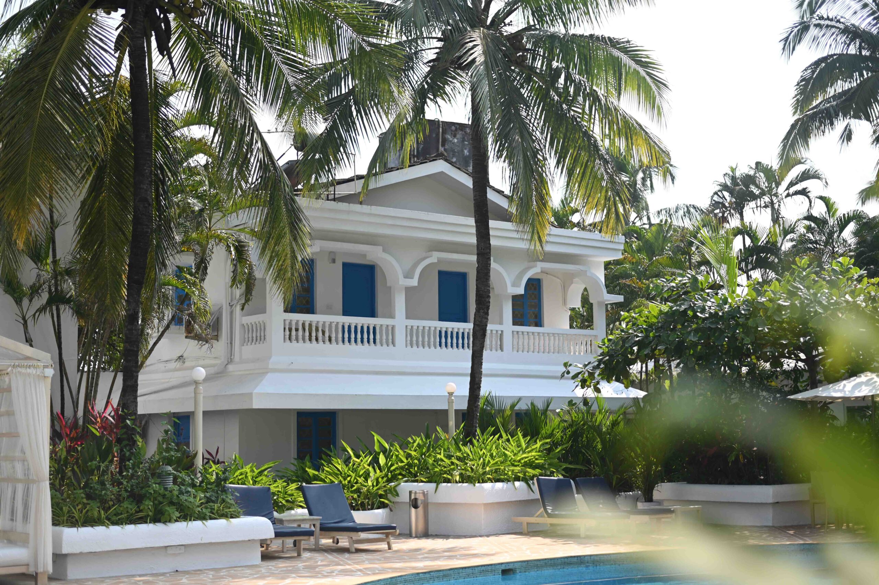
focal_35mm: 50
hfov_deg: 39.6
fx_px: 1220
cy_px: 292
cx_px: 440
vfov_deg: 27.0
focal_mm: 50
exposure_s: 1/2500
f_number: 1.8
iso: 100
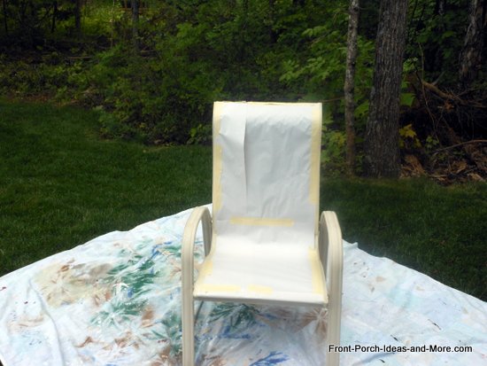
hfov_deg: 55.3
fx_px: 464
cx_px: 244
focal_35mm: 33
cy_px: 183
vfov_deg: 43.0
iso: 80
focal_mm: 5.9
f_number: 4
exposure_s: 1/400
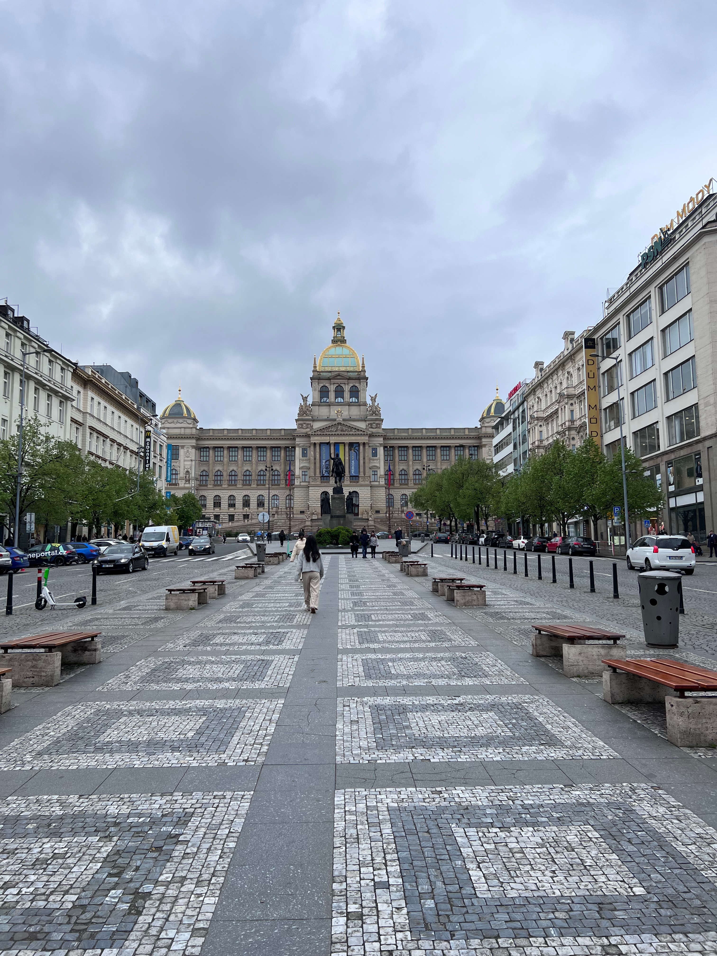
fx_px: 718
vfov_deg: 67.3
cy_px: 478
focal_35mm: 26
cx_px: 358
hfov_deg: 53.1
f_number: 1.5
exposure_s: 1/1183
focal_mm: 5.7
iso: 50
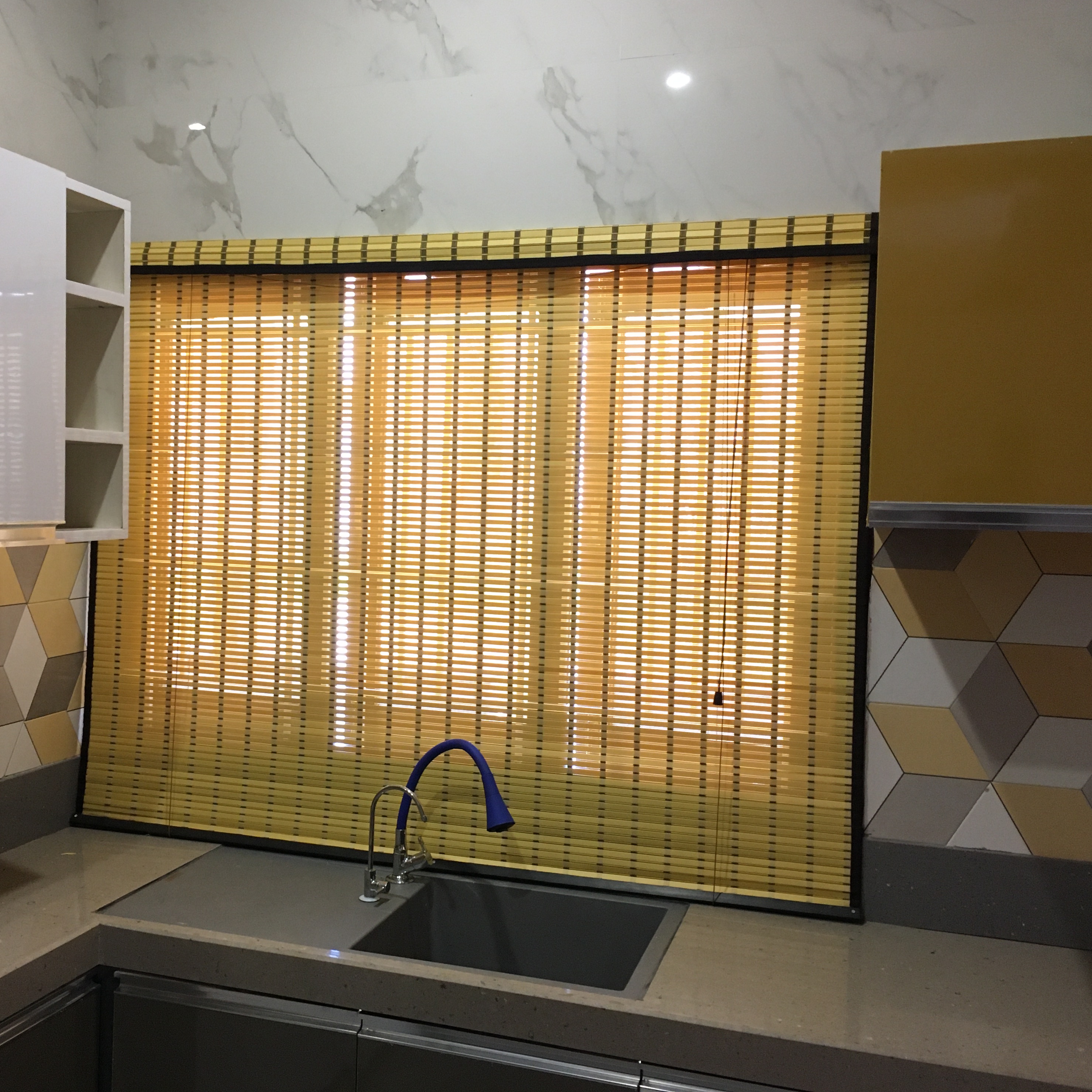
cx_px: 437
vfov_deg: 47.2
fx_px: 1249
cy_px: 533
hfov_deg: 47.0
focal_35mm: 35
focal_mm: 4.15
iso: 200
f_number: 2.2
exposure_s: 1/33
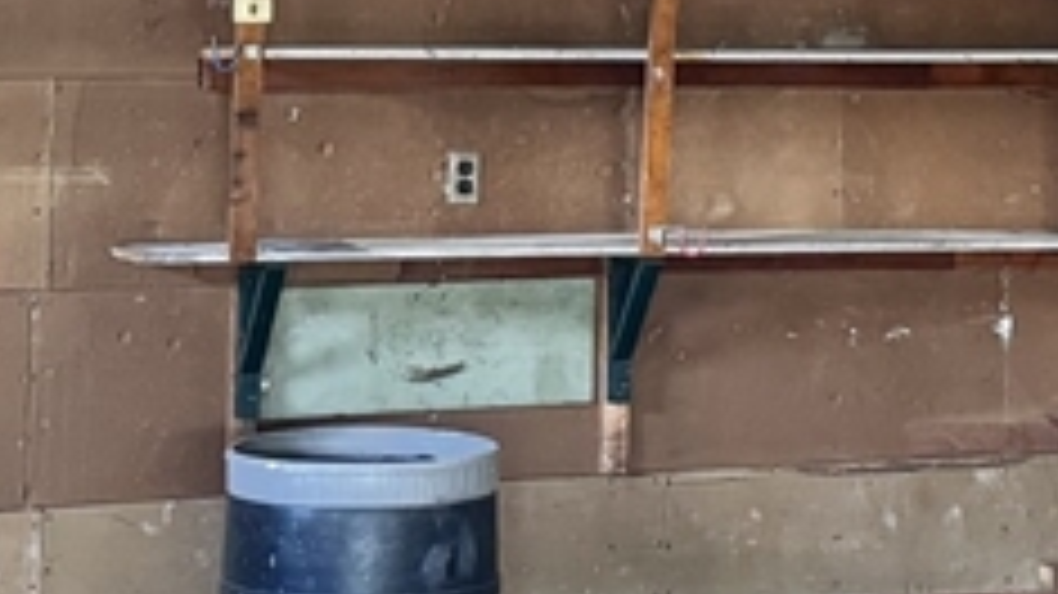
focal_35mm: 114
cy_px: -324
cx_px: 680
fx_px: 3197
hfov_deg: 18.8
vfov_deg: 10.2
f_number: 1.78
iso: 500
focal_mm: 6.76
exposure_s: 1/60
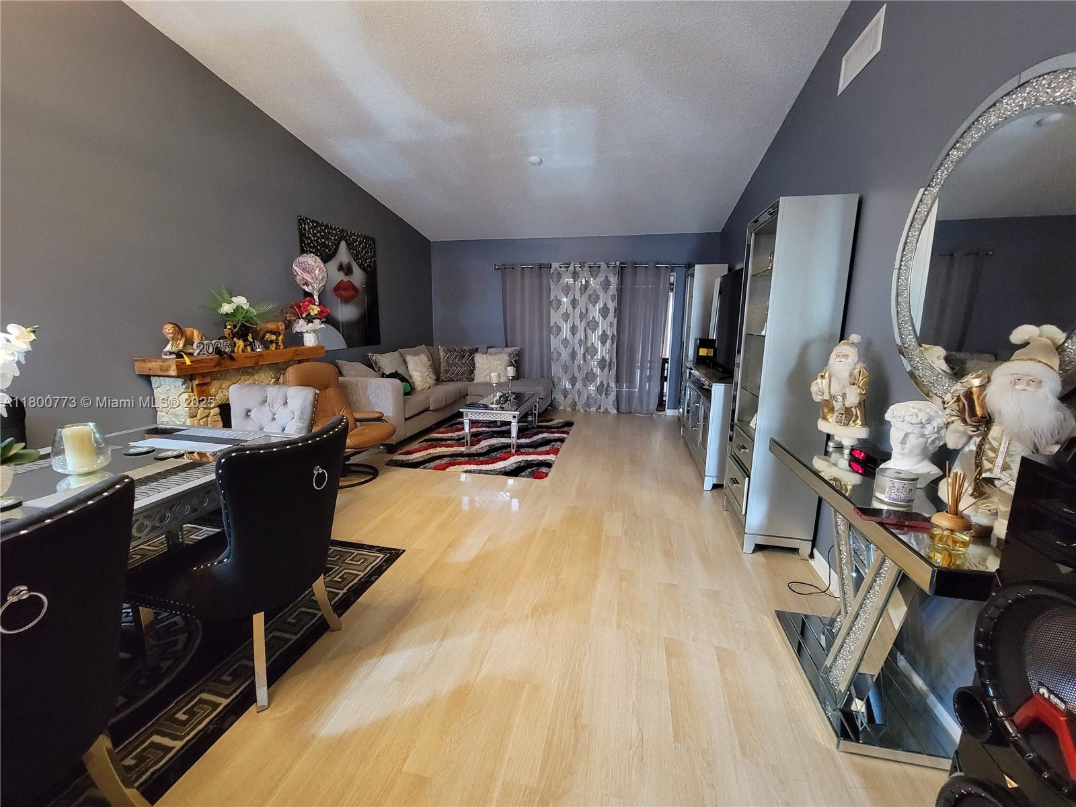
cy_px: 404
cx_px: 538
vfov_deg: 89.9
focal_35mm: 13
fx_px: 404
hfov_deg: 106.2
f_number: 2.2
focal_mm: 2.2
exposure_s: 1/24
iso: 1000
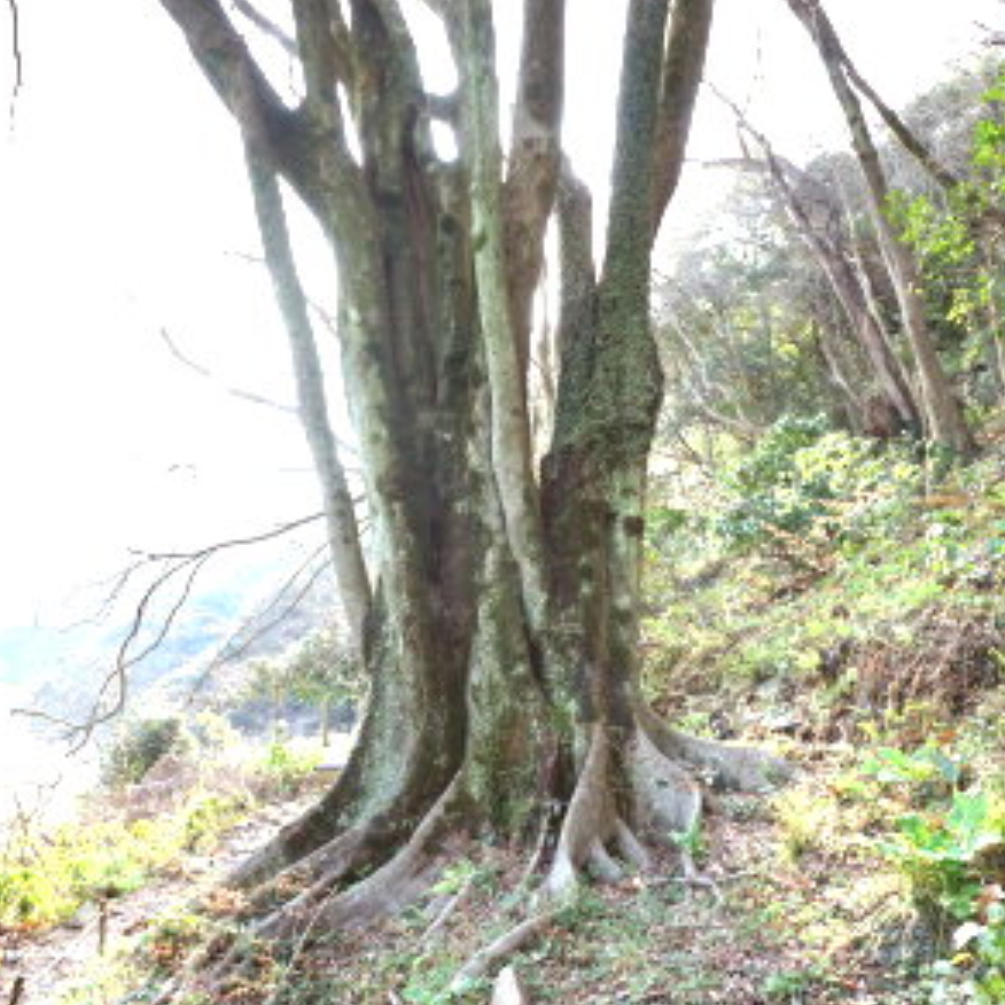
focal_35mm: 24
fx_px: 788
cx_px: 489
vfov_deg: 65.0
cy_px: 518
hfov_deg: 65.0
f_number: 5.6
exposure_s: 1/125
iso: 400
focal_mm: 18
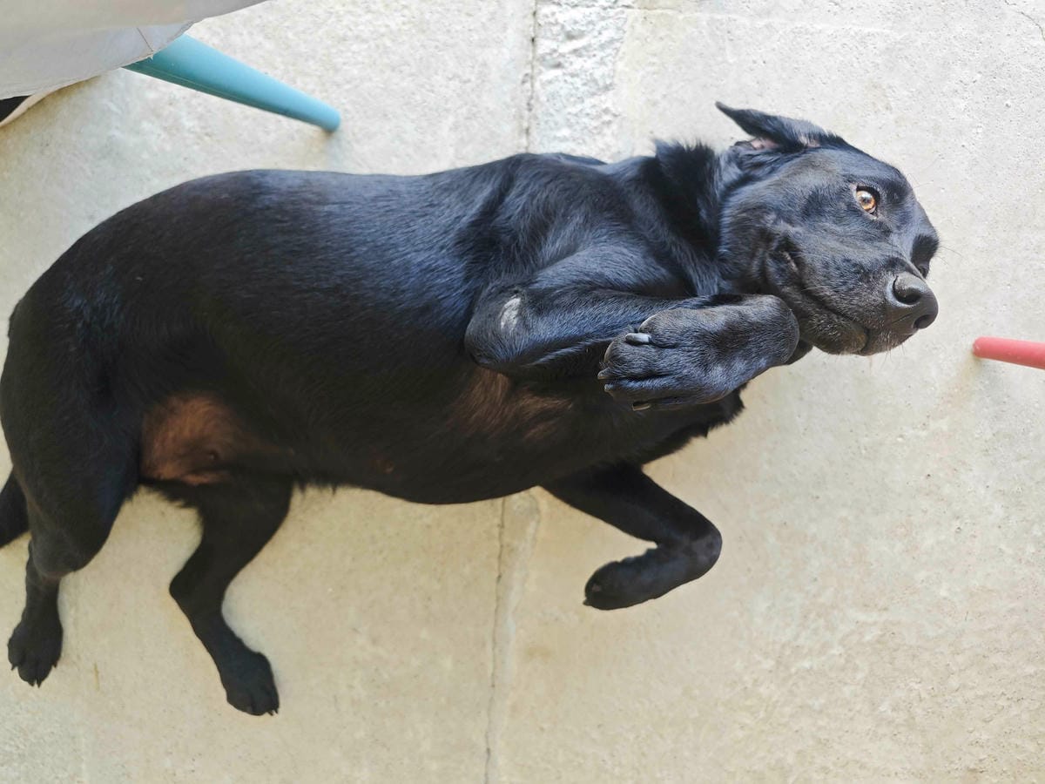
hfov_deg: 73.9
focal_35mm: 23
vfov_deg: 58.9
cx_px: 522
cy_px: 392
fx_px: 694
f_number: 2
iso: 800
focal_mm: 8.72
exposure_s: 1/600
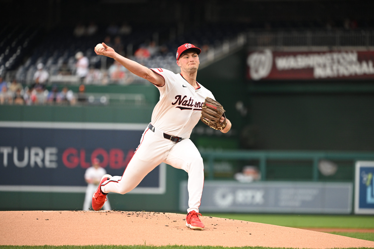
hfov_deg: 6.9
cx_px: 187
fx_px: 3117
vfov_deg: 4.6
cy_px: 124
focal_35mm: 300
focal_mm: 300
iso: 2000
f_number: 4
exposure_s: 1/2000
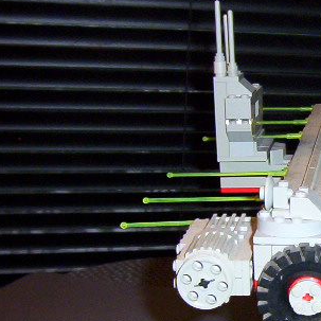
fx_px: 902
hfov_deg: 19.0
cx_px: 395
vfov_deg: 20.1
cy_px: 193
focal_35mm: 86
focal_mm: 5.54
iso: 140
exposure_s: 1/30
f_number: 2.76
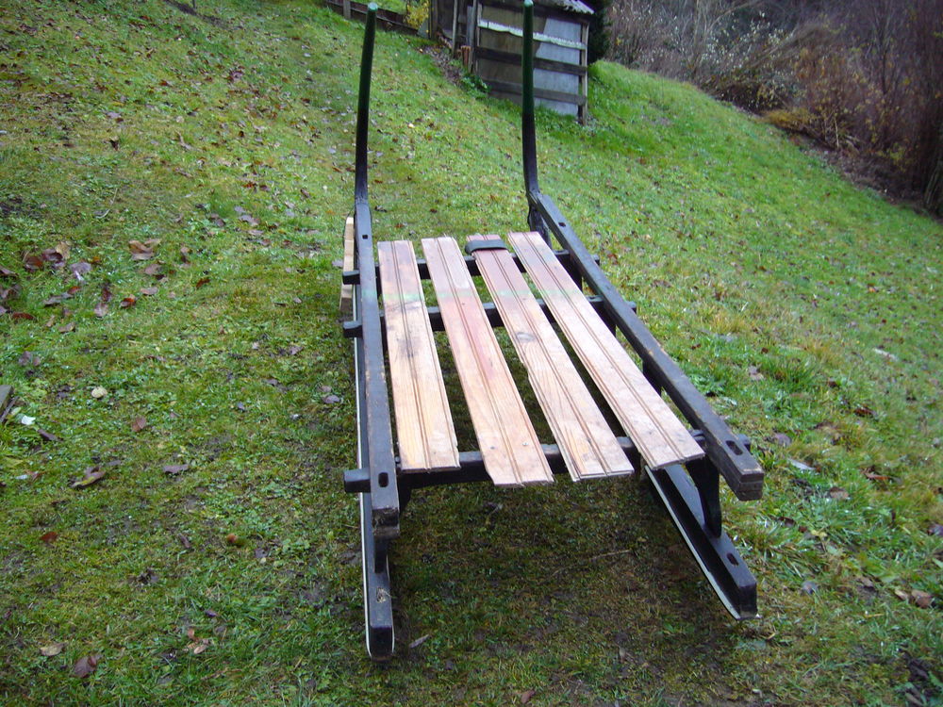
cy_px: 354
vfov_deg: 40.7
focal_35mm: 35
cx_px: 472
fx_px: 953
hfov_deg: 52.6
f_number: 2.8
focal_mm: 5.8
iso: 125
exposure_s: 1/15
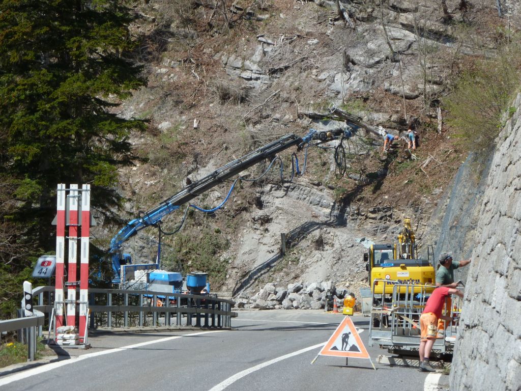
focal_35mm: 137
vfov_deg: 10.8
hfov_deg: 14.4
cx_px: 260
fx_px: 2062
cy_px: 196
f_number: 6.3
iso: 80
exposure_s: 1/250
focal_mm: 22.5
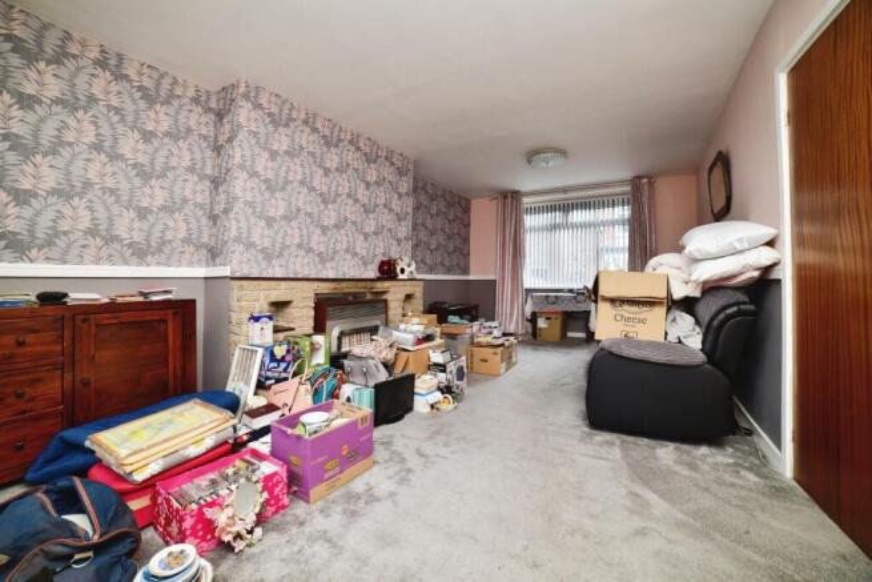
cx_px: 436
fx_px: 339
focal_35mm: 14
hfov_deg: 104.2
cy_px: 291
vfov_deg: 81.2
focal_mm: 14
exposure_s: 1/30
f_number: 8
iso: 100
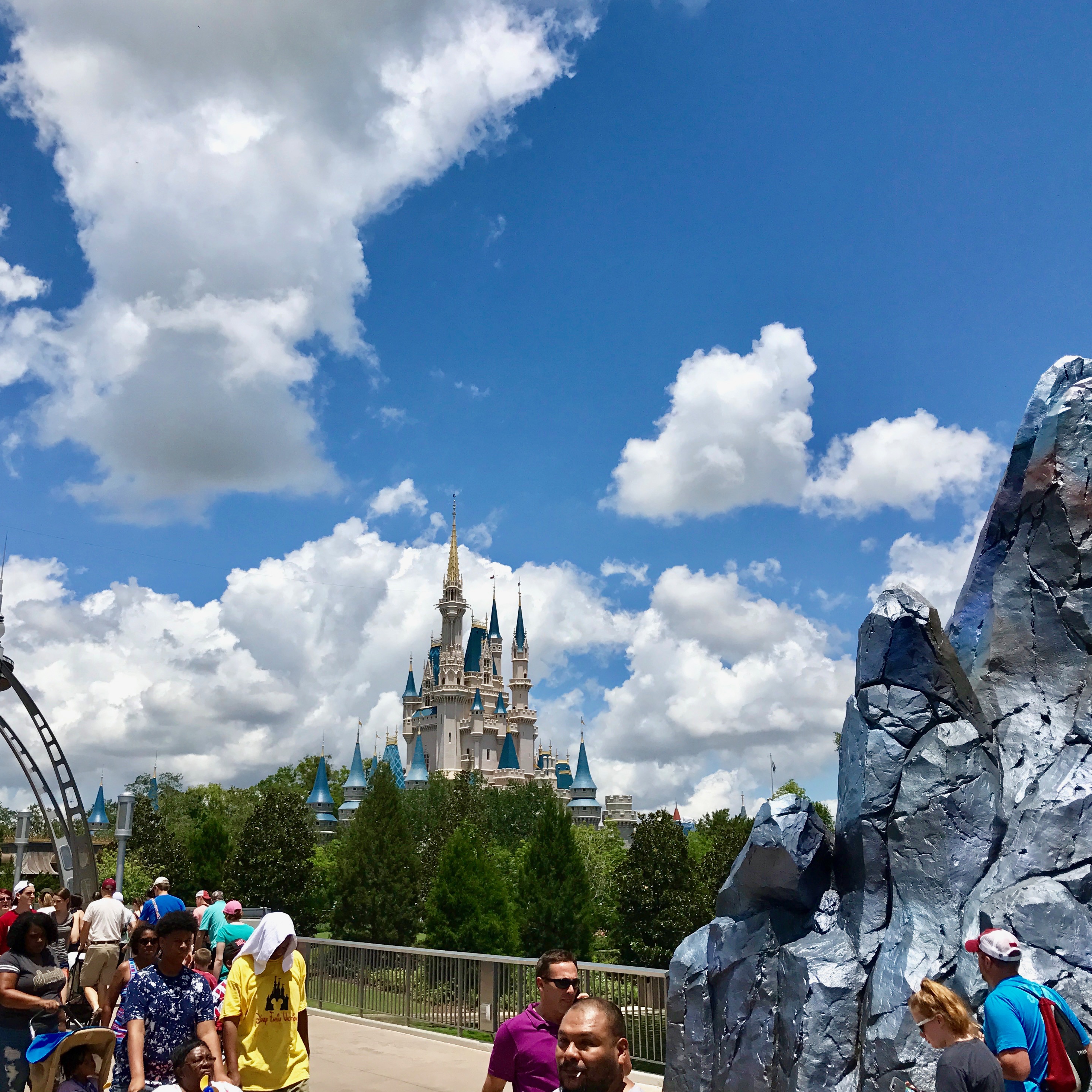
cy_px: 535
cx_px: 503
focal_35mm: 34
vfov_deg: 48.4
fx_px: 1213
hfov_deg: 48.4
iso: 20
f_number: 1.8
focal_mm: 3.99
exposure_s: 1/5051
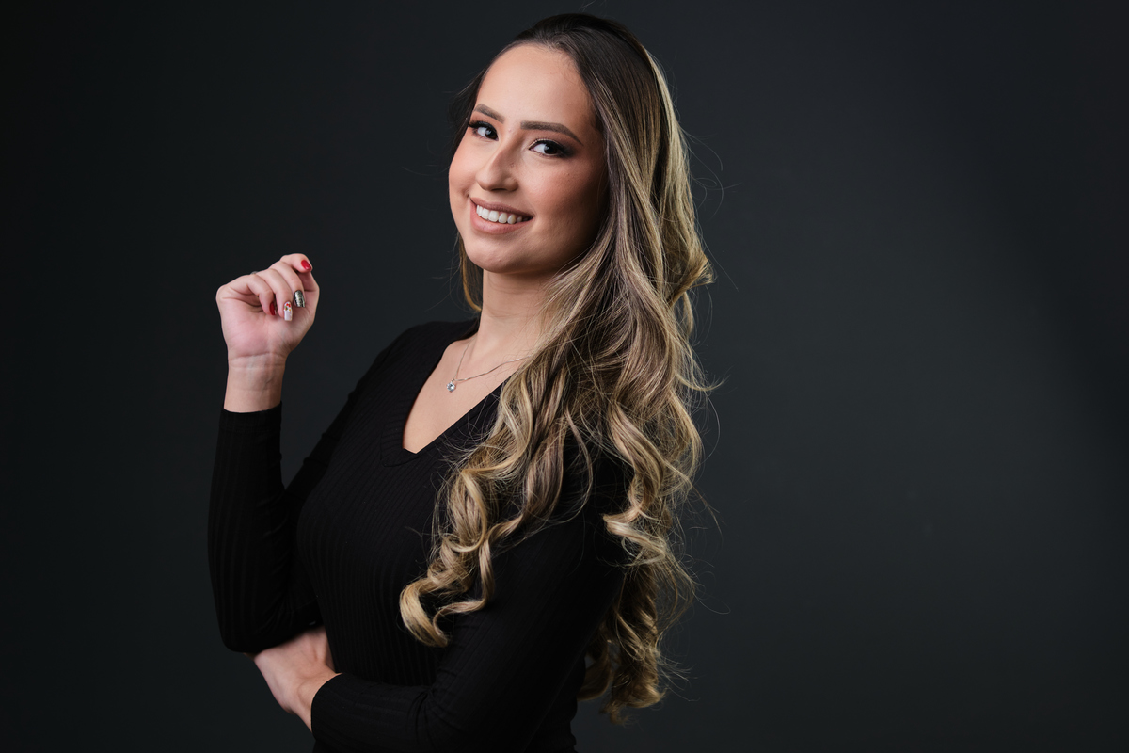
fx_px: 2352
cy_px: 376
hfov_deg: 27.0
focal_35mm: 75
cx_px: 564
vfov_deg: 18.2
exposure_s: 1/125
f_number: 2.5
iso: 160
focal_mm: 50
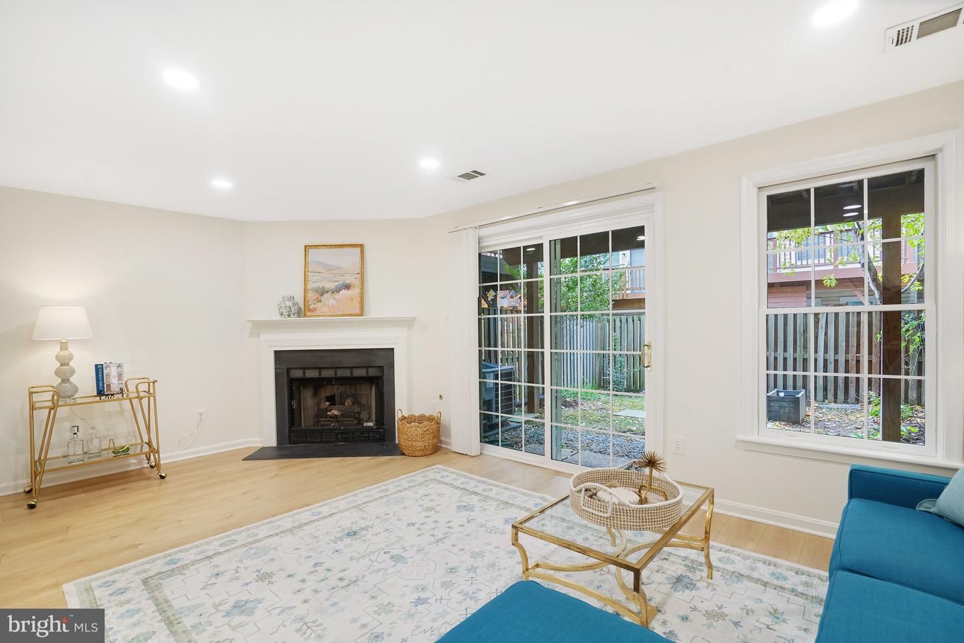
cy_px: 322
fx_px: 429
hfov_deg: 96.7
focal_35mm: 16
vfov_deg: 73.8
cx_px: 482
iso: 1250
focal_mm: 16
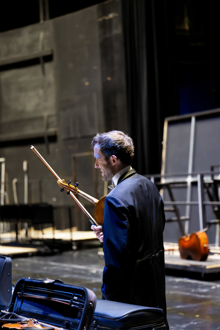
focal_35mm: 81
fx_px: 742
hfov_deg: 16.9
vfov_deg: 25.1
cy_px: 165
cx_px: 110
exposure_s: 1/125
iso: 12800
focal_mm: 81
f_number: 2.8
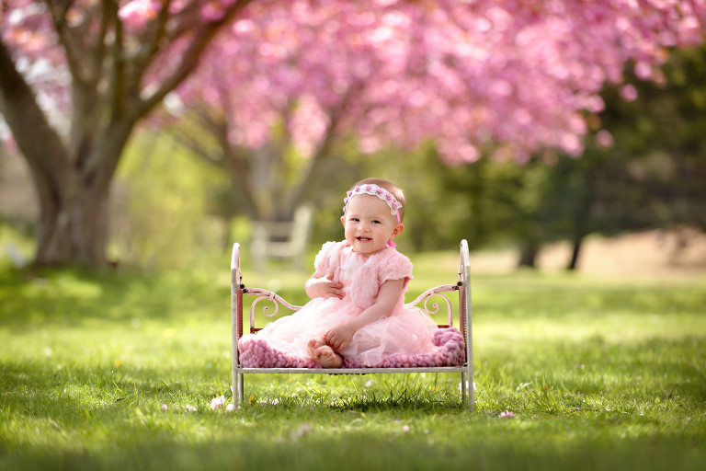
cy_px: 236
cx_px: 353
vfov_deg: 10.5
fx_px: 2549
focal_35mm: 130
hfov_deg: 15.8
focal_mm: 130
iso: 200
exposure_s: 1/1000
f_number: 2.8
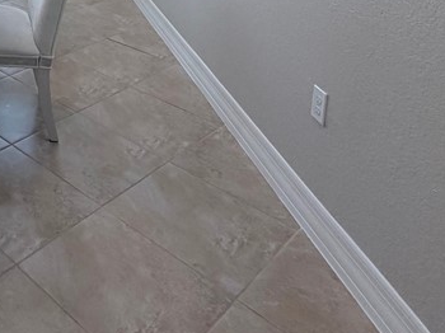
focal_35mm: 41
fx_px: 527
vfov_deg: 28.8
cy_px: -98
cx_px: -99
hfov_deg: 35.3
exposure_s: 1/120
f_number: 2.2
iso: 125
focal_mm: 2.22
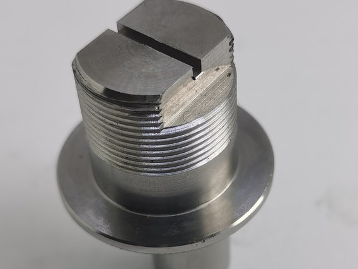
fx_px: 703
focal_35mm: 68
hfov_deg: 28.5
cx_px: 165
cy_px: 179
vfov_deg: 21.5
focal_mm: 5.58
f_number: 1.8
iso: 50
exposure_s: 1/799
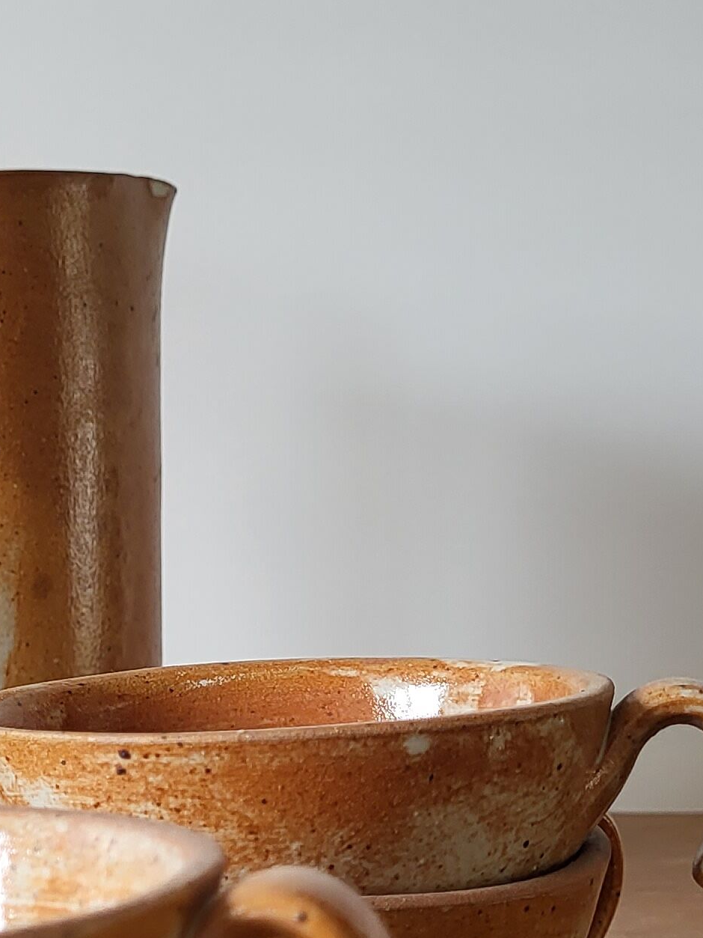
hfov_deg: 17.2
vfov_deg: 23.5
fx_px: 2247
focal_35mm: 83
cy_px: 622
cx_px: -61
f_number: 1.8
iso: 100
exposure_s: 1/100
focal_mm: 5.4
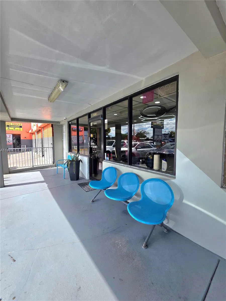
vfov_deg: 106.2
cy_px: 150
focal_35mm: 13
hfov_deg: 89.9
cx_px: 113
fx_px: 113
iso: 40
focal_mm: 2.2
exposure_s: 1/1111
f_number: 1.9
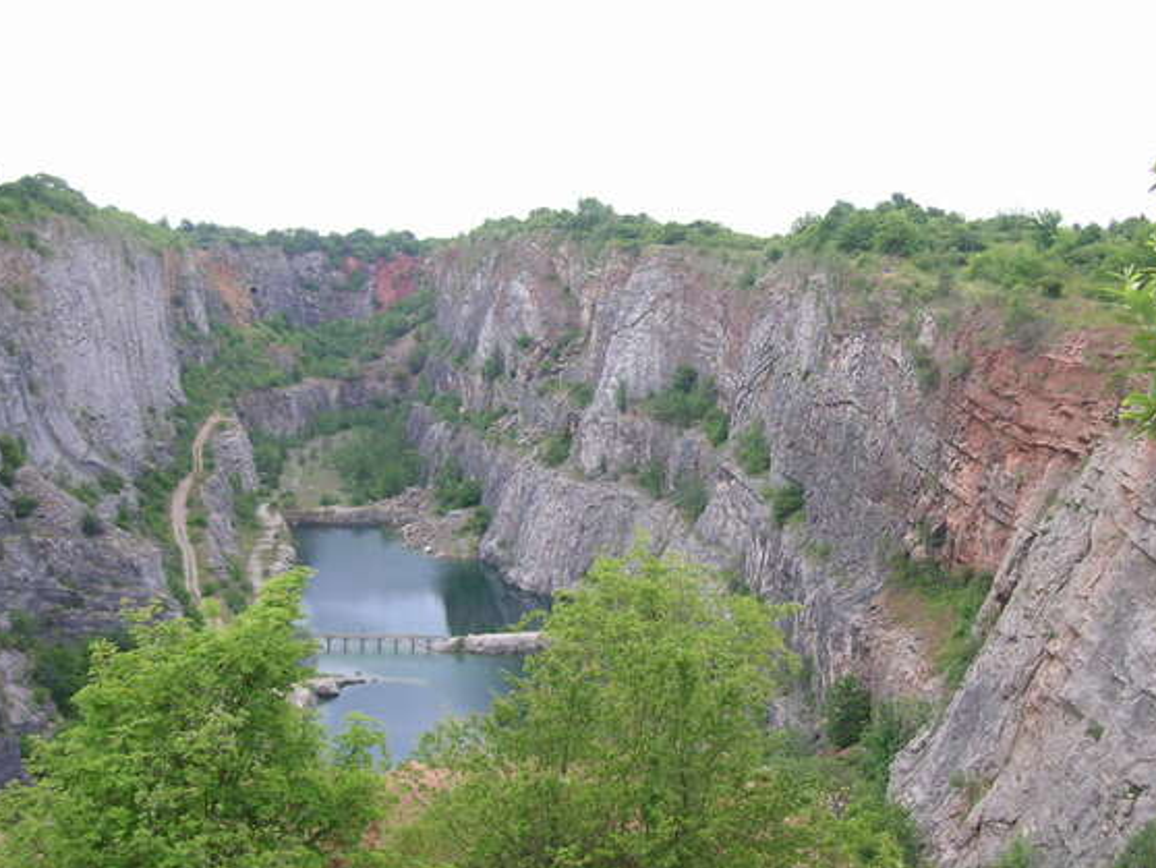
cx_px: 750
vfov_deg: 27.5
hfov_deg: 35.9
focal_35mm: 53
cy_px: 497
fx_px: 1771
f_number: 2.8
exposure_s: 1/180
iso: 50
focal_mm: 6.1
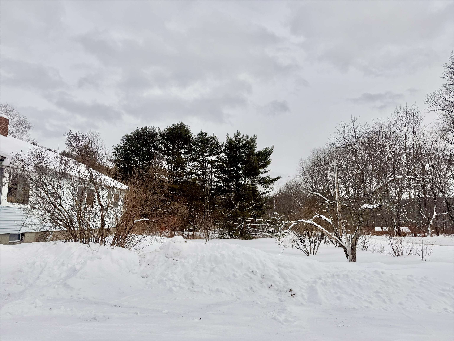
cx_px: 227
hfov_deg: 71.6
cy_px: 170
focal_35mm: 24
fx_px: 315
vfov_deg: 56.8
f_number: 1.78
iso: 80
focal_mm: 6.76
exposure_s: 1/6711
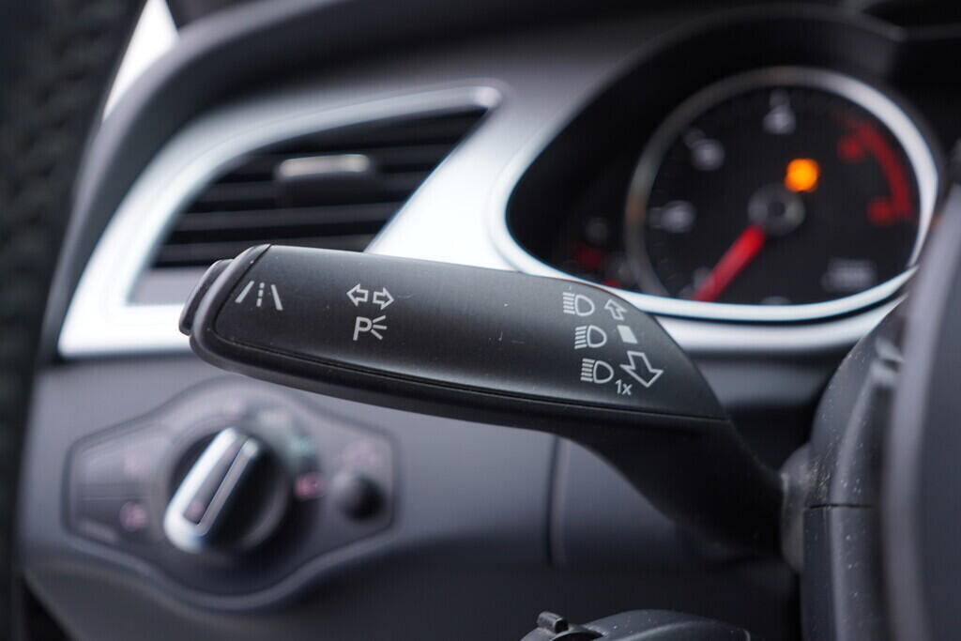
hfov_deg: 53.1
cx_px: 480
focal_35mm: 36
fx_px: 961
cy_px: 320
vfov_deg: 36.9
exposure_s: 1/40
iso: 160
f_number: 2.8
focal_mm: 24
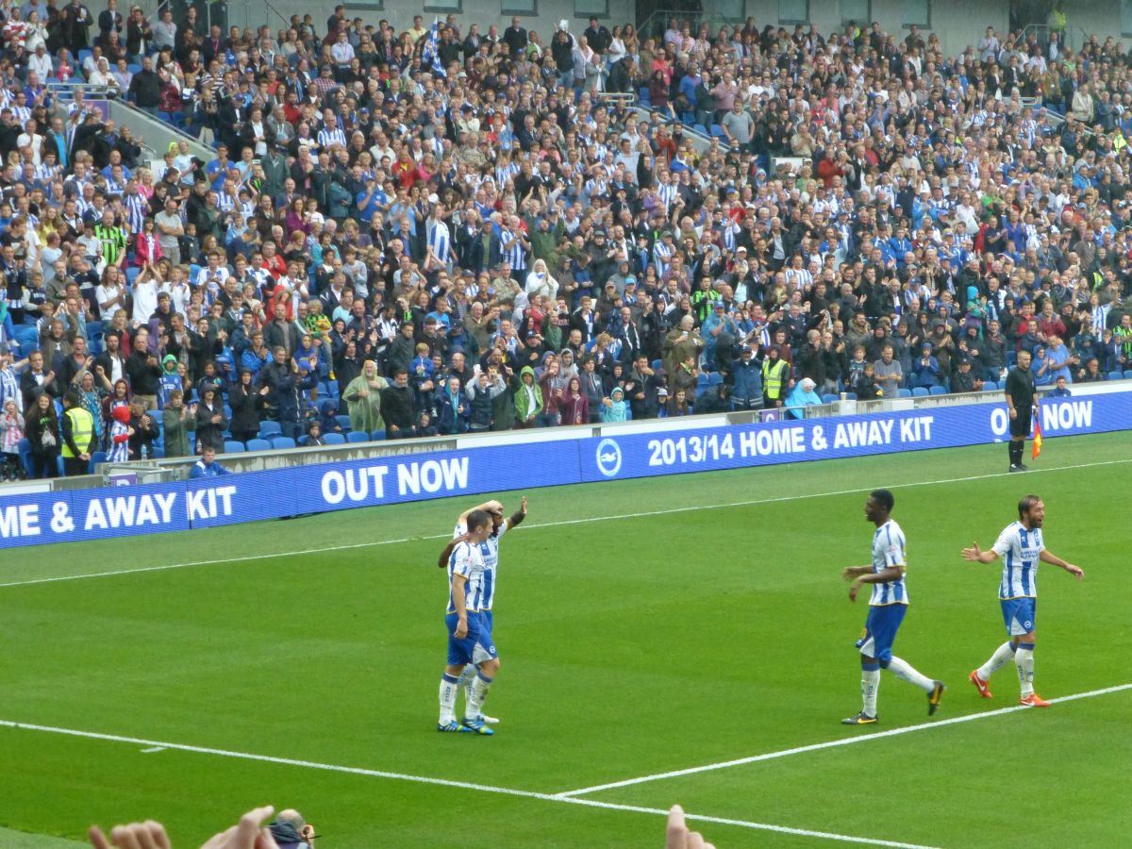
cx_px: 566
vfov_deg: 12.1
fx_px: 3990
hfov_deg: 16.1
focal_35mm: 122
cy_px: 424
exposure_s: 1/160
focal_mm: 21.8
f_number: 5.4
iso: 800
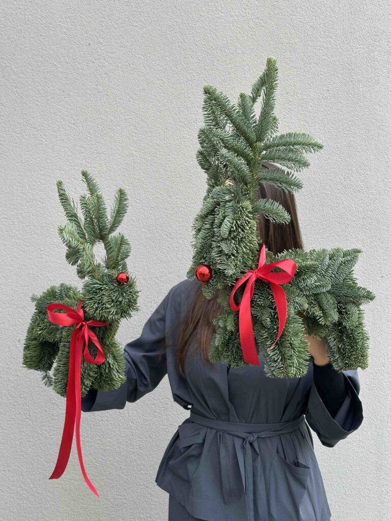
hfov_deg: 30.3
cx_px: 196
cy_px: 260
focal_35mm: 48
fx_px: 723
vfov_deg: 39.7
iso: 50
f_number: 1.8
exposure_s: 1/158
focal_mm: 6.9
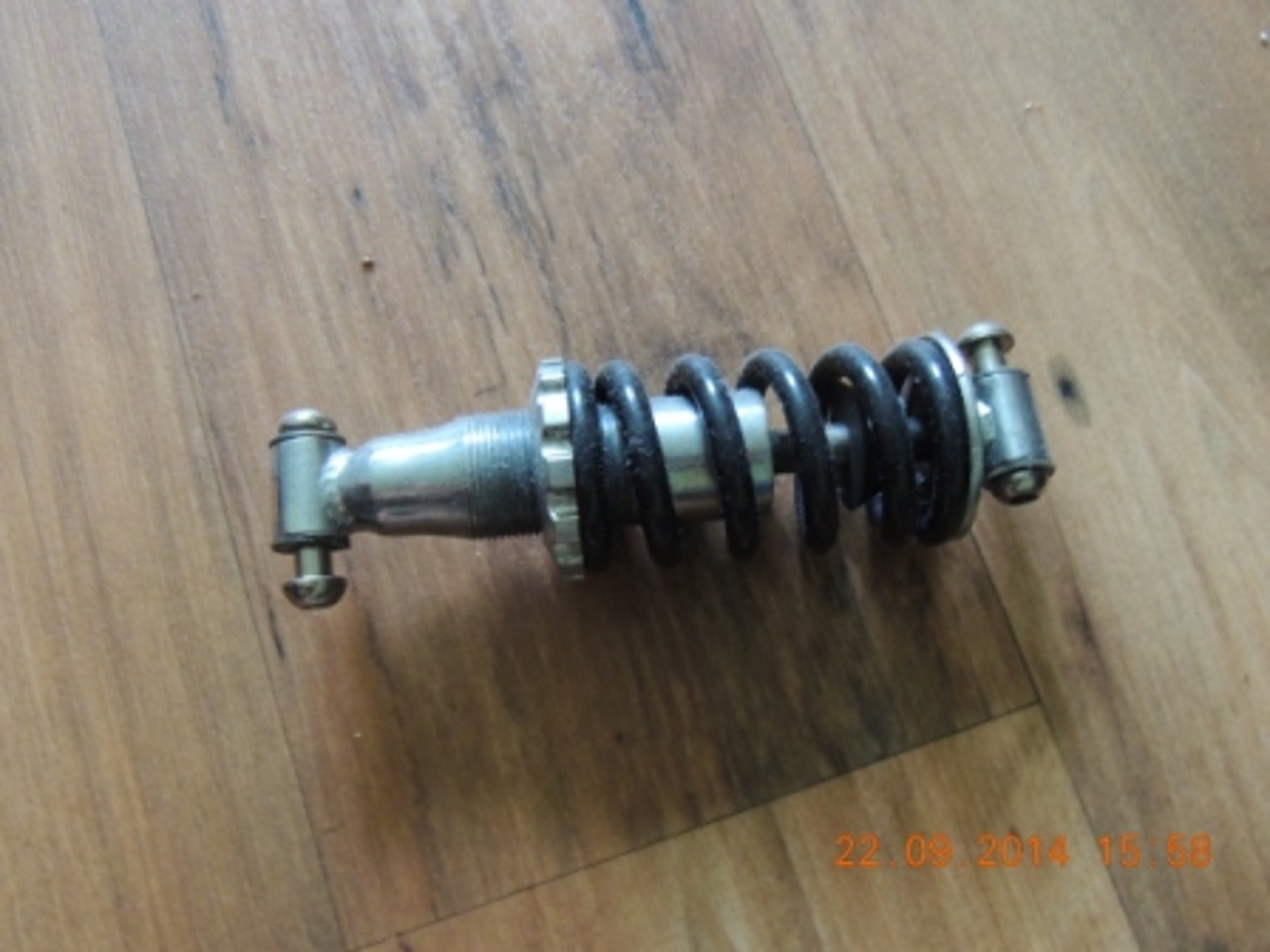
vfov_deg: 46.8
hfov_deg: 60.0
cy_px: 476
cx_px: 635
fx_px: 1101
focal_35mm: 30
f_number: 3.1
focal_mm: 5.3
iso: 800
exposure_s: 1/6
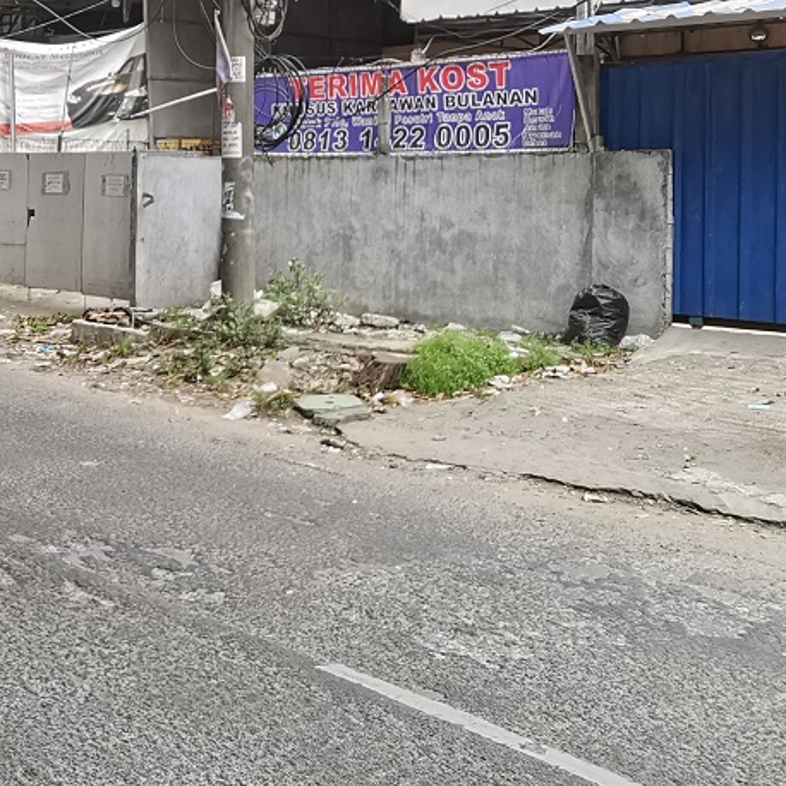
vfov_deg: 33.7
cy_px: 166
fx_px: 1259
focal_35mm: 49
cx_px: -46
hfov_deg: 31.4
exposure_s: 1/186
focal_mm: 2.35
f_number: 2.2
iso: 50
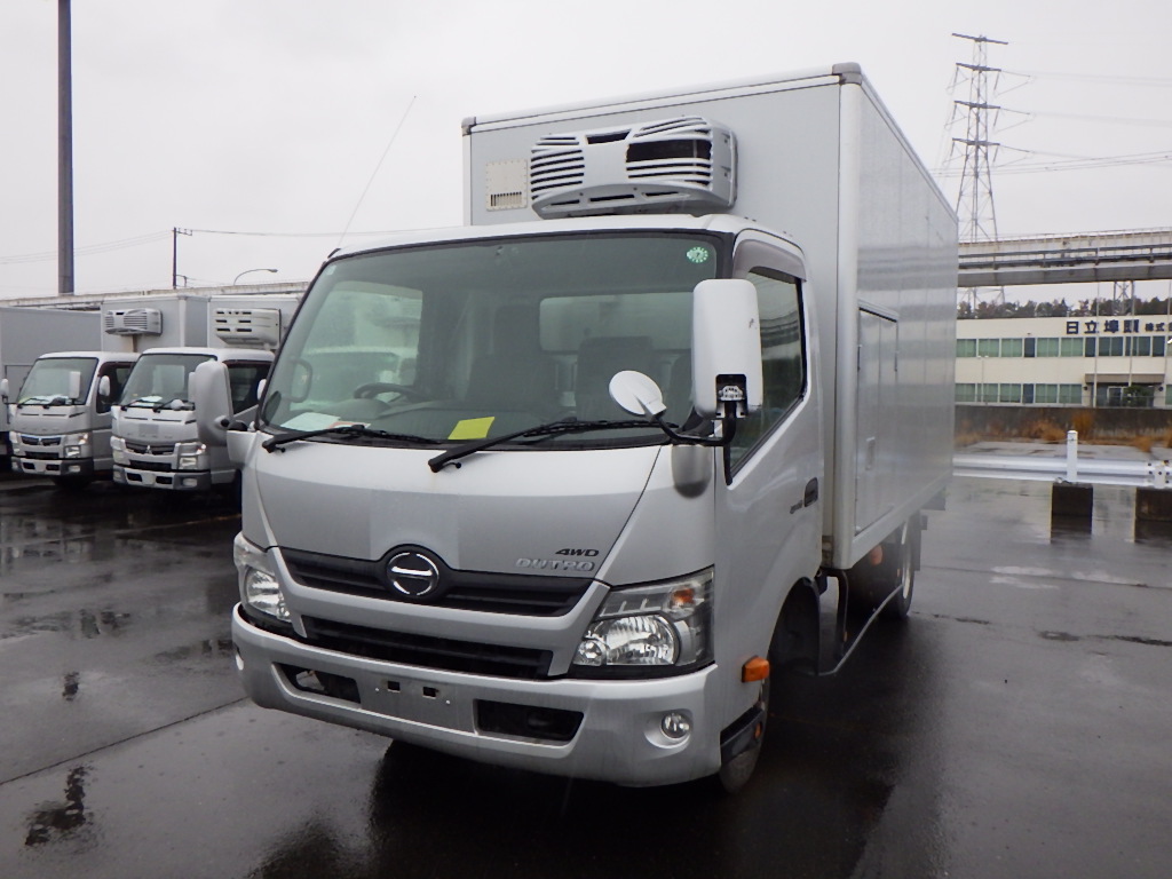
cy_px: 440
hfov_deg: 63.4
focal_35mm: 28
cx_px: 586
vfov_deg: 49.7
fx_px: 948
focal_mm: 5
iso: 250
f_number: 3.5
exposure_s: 1/160
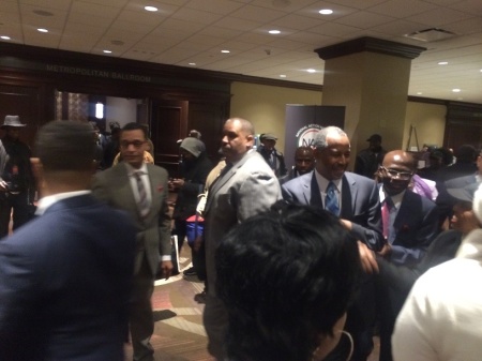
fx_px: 418
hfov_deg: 60.0
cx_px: 241
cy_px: 180
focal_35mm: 30
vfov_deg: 46.8
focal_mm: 4.12
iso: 320
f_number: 2.2
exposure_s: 1/15
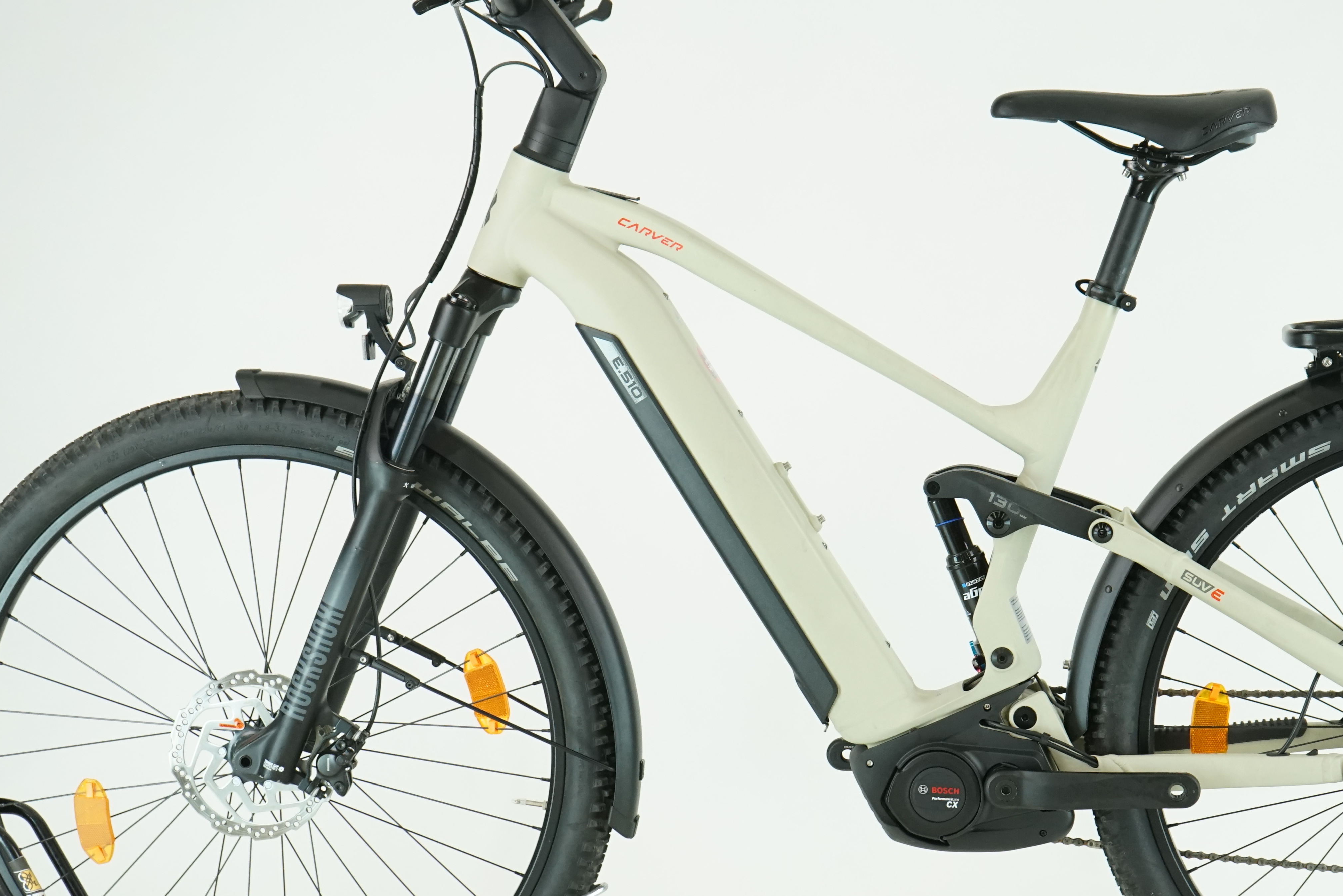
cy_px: 492
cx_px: 859
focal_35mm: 79
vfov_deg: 17.3
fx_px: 2947
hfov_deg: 25.6
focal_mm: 53
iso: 1600
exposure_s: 1/200
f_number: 5.6
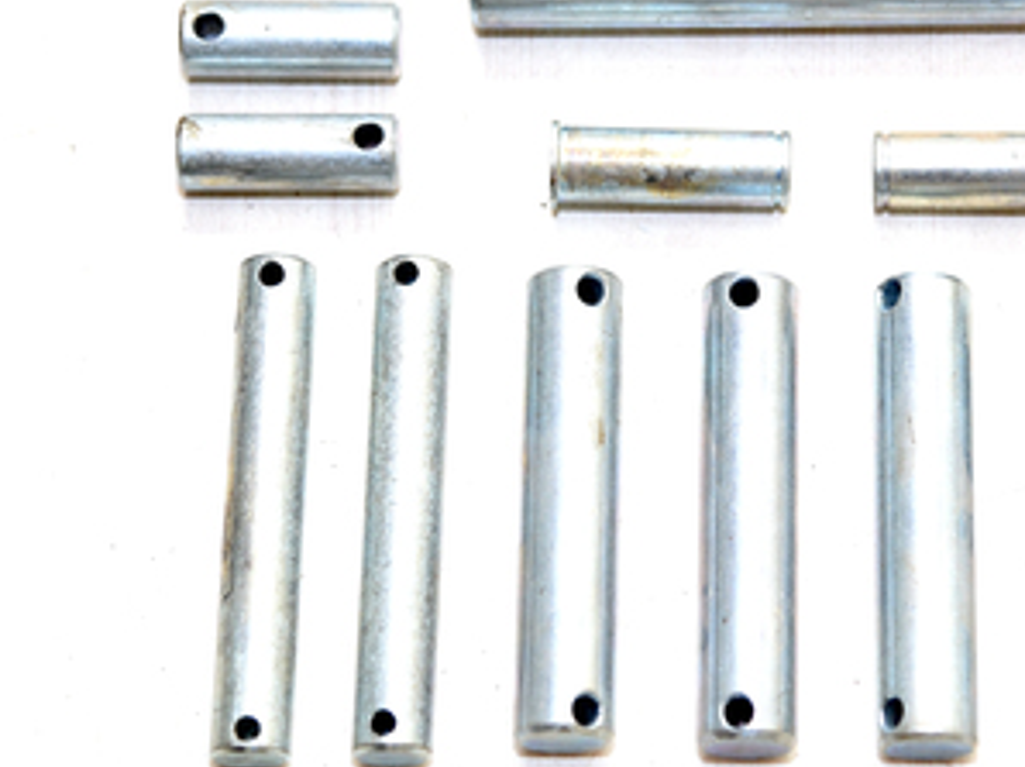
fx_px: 3728
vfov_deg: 11.7
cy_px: 244
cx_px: 705
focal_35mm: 126
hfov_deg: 15.6
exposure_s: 1/125
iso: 500
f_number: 4
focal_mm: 78
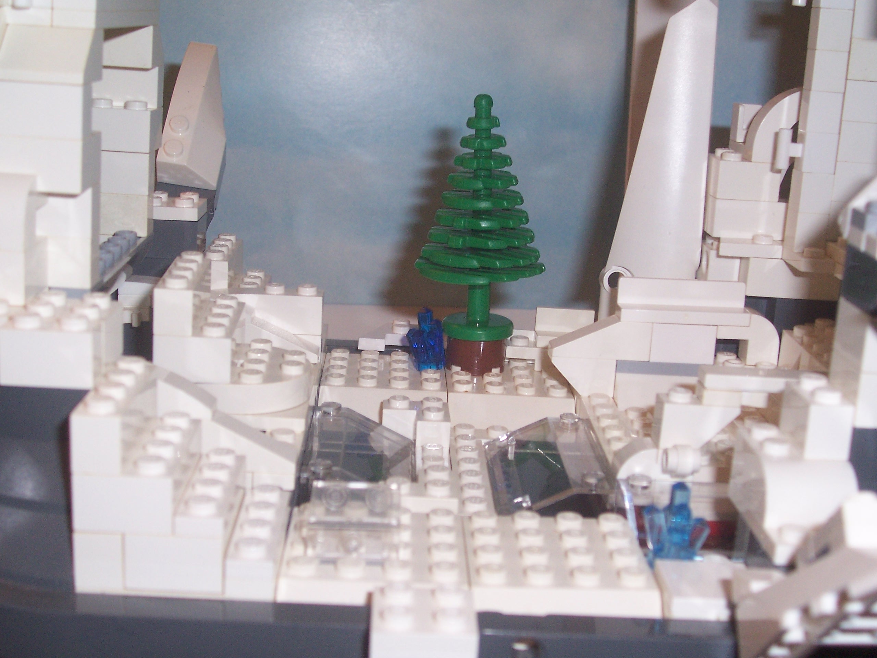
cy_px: 329
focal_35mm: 53
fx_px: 1343
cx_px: 438
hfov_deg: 36.2
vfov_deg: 27.5
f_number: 3.4
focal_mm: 8.6
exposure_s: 1/60
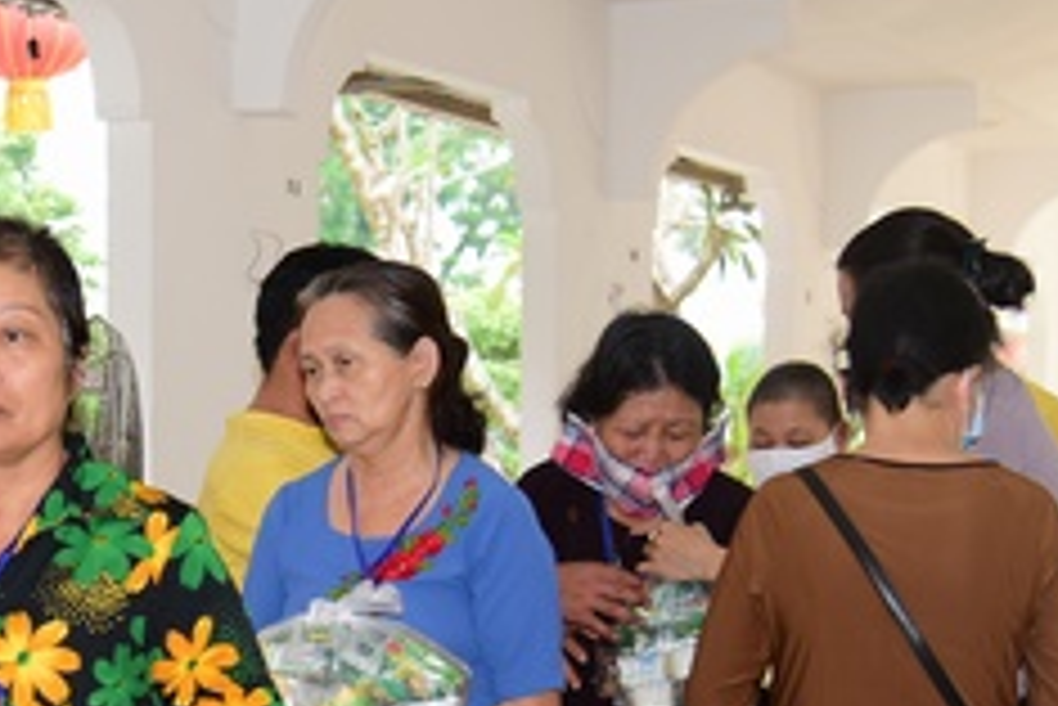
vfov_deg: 12.7
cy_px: 890
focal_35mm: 105
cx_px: -23
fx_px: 3088
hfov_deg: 18.9
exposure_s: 1/60
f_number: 4
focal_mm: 38
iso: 320
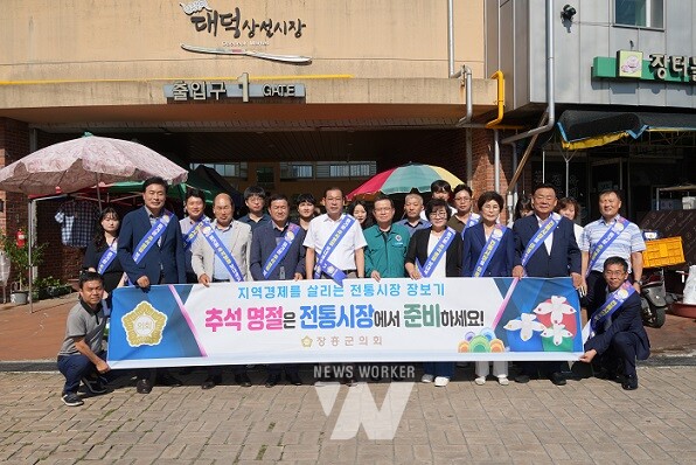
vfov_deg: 43.7
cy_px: 232
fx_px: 580
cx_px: 348
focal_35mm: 30
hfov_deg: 61.9
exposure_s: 1/250
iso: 100
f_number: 11
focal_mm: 30
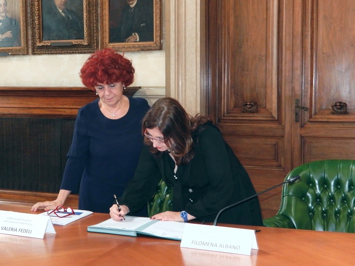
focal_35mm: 50
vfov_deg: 29.1
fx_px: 513
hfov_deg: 38.2
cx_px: 178
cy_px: 133
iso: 560
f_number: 4
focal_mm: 8.9
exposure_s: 1/30
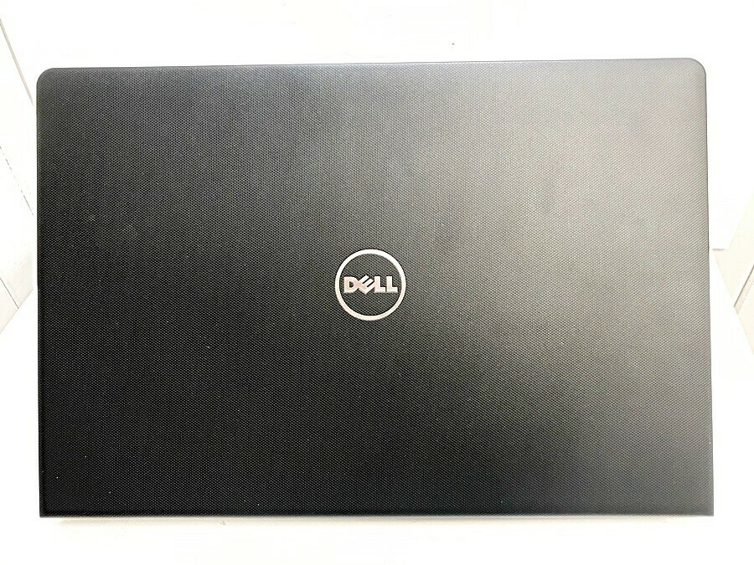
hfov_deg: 63.4
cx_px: 377
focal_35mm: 28
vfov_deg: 49.7
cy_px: 282
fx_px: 610
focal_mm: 3.99
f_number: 1.8
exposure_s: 1/20
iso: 40
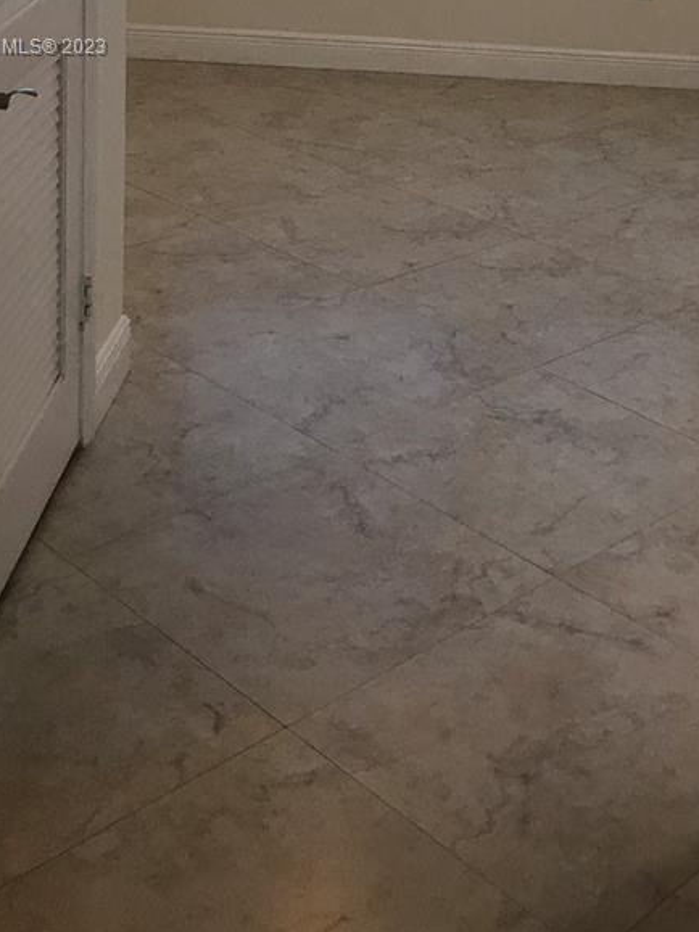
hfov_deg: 24.9
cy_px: 48
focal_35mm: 58
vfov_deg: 31.3
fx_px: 1562
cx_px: 536
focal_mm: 3.99
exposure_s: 1/30
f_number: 1.8
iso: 32
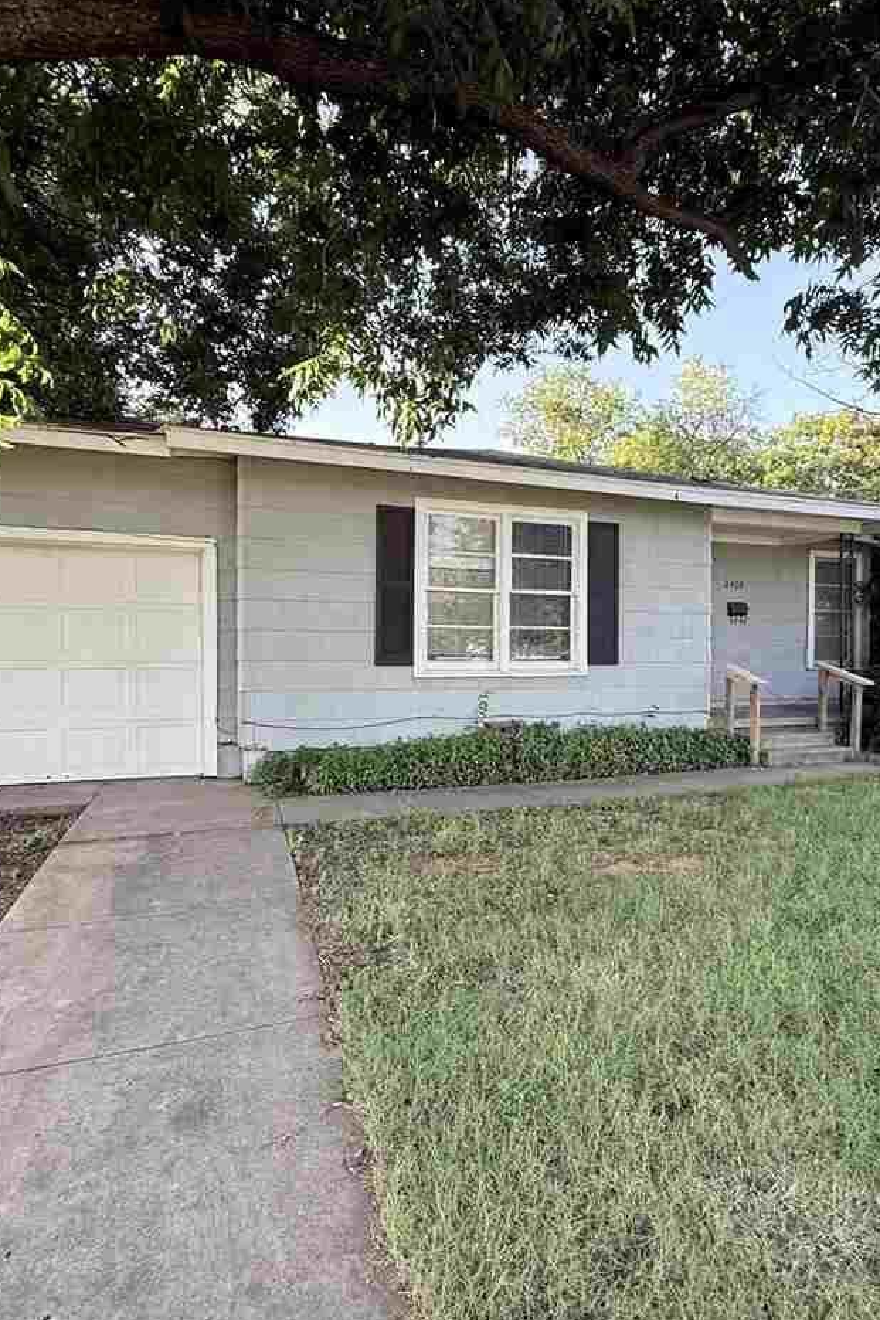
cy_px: 671
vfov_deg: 84.0
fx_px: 734
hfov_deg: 61.4
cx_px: 523
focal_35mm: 20
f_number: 2.2
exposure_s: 1/148
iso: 64
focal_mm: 2.22
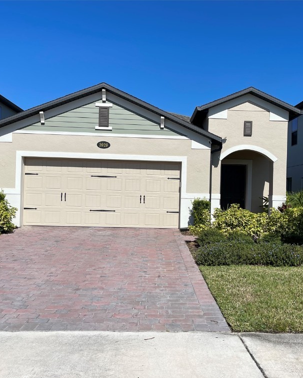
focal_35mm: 33
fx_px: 370
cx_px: 172
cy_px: 191
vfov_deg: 54.2
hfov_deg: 44.5
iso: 32
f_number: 1.6
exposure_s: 1/7407
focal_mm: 5.1
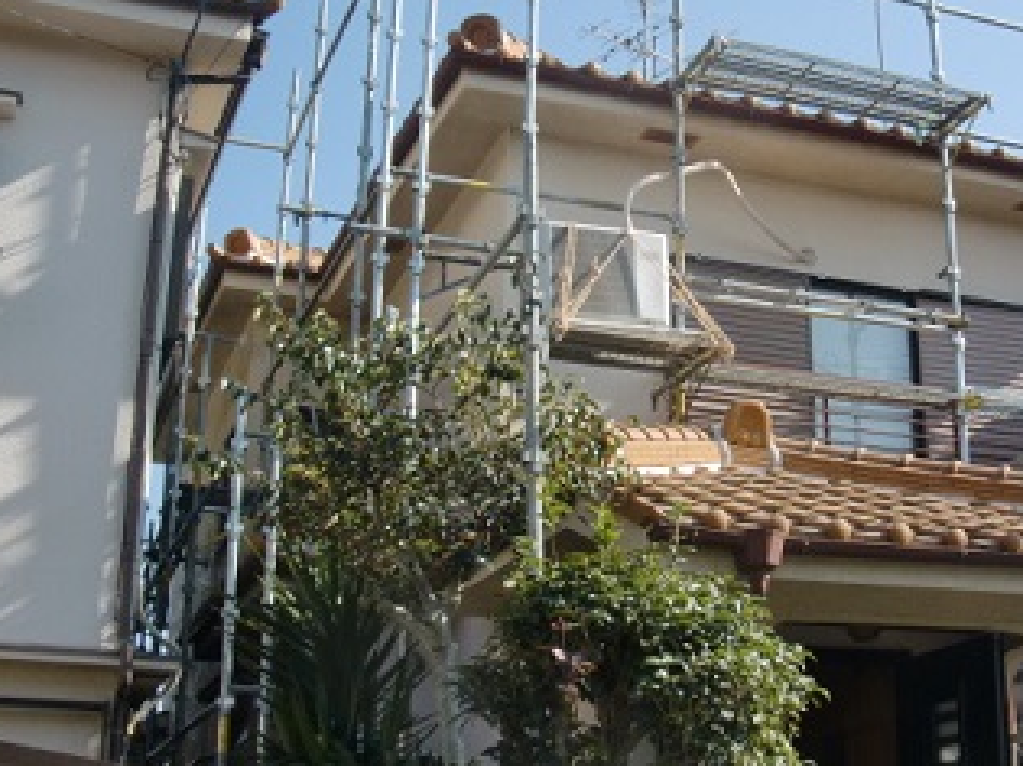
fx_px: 1595
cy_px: 325
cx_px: 692
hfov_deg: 35.2
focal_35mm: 54
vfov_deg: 27.0
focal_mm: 6.66
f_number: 3.9
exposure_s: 1/400
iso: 64
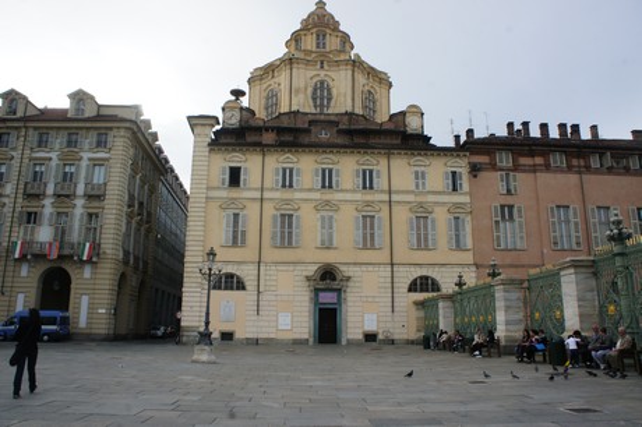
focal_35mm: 27
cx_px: 321
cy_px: 214
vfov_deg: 47.9
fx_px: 481
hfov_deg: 67.4
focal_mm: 18
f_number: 11
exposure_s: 1/125
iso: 320
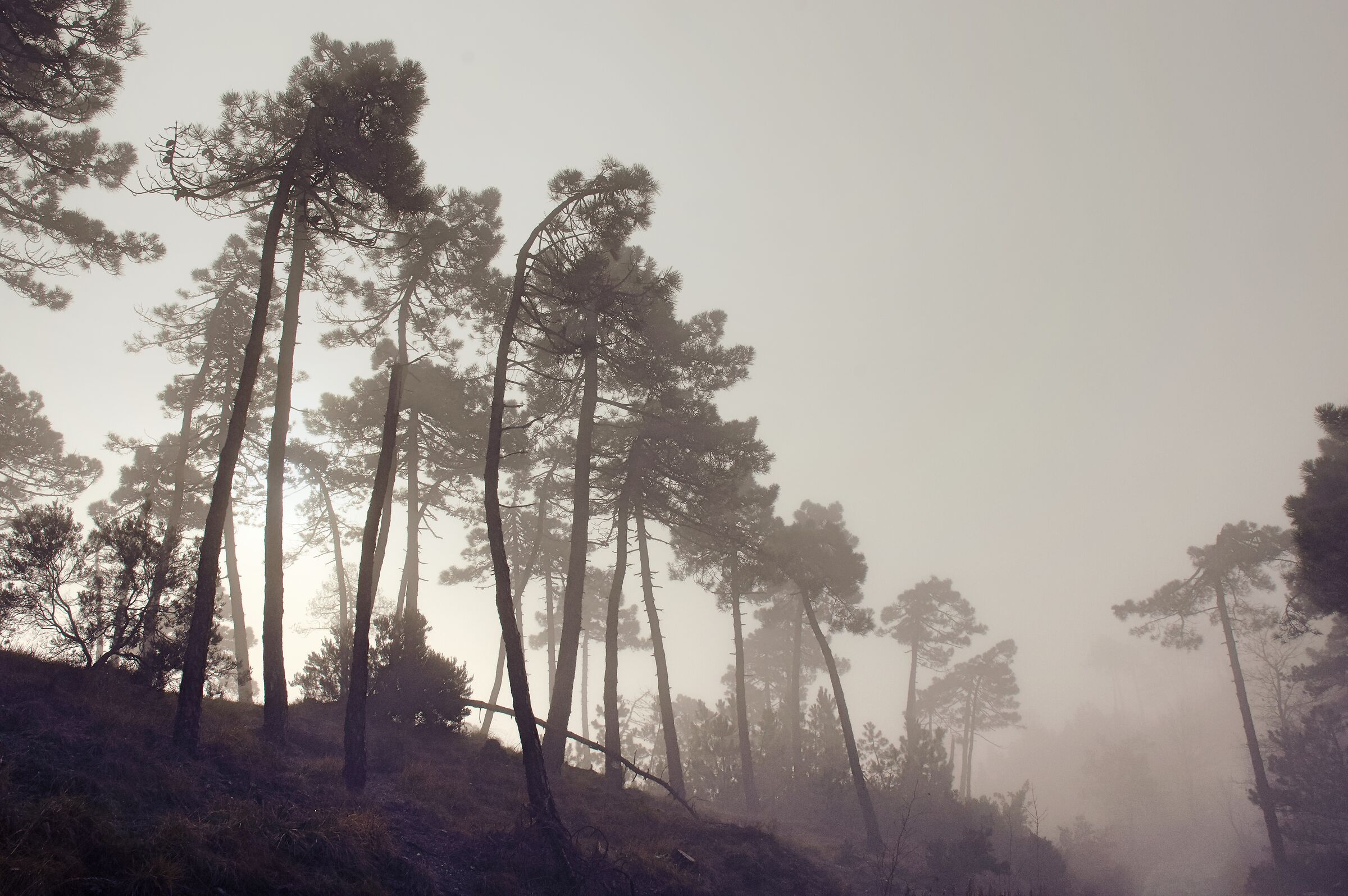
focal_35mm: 30
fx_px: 1122
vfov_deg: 43.5
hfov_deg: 62.0
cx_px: 674
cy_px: 448
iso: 400
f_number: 14
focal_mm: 20
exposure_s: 1/800
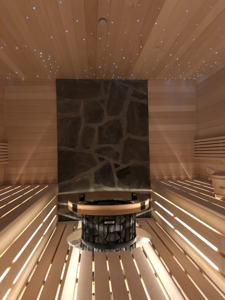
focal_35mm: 28
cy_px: 150
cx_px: 112
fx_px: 243
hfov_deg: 49.7
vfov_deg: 63.4
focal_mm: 3.99
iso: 125
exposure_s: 1/4
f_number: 1.8
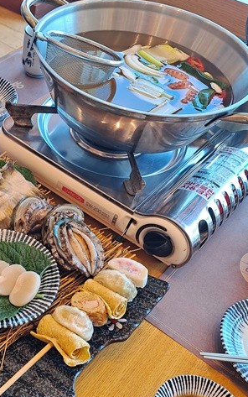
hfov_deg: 28.2
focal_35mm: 43
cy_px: 259
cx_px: 3
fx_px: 465
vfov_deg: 45.6
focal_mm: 5.23
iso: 50
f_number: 1.8
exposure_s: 1/120
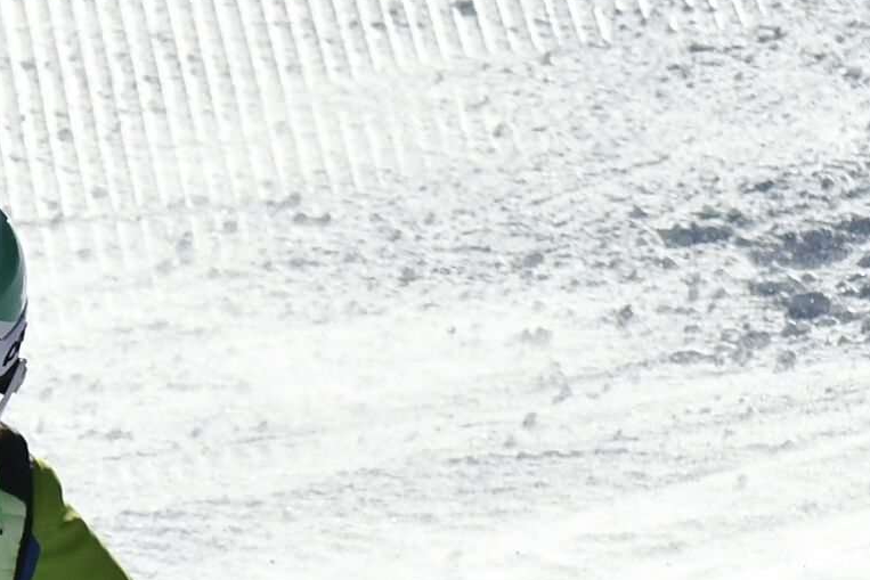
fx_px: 15386
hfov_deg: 3.2
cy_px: 750
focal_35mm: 637
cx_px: -226
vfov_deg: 2.2
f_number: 8
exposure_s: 1/1250
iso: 200
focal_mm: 135
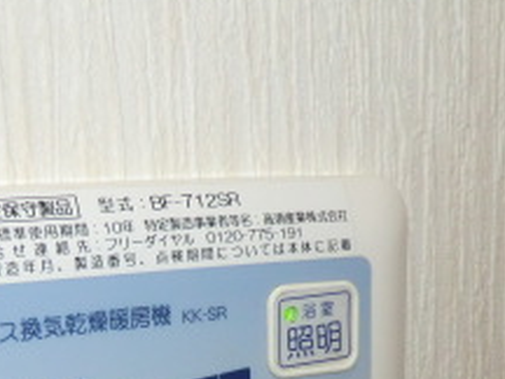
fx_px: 1036
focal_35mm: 71
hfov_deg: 27.3
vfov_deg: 19.2
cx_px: 192
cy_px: 489
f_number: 3.2
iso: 200
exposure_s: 1/50
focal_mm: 4.3
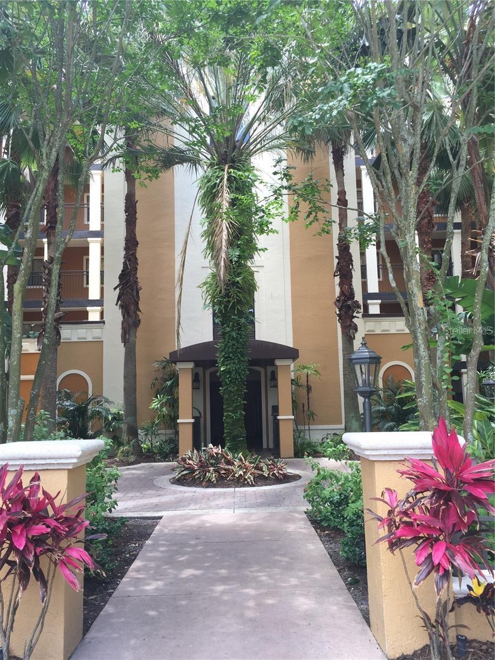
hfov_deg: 48.2
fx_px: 553
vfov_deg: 61.7
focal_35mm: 29
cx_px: 248
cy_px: 330
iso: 32
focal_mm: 4.15
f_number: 2.2
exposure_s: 1/139
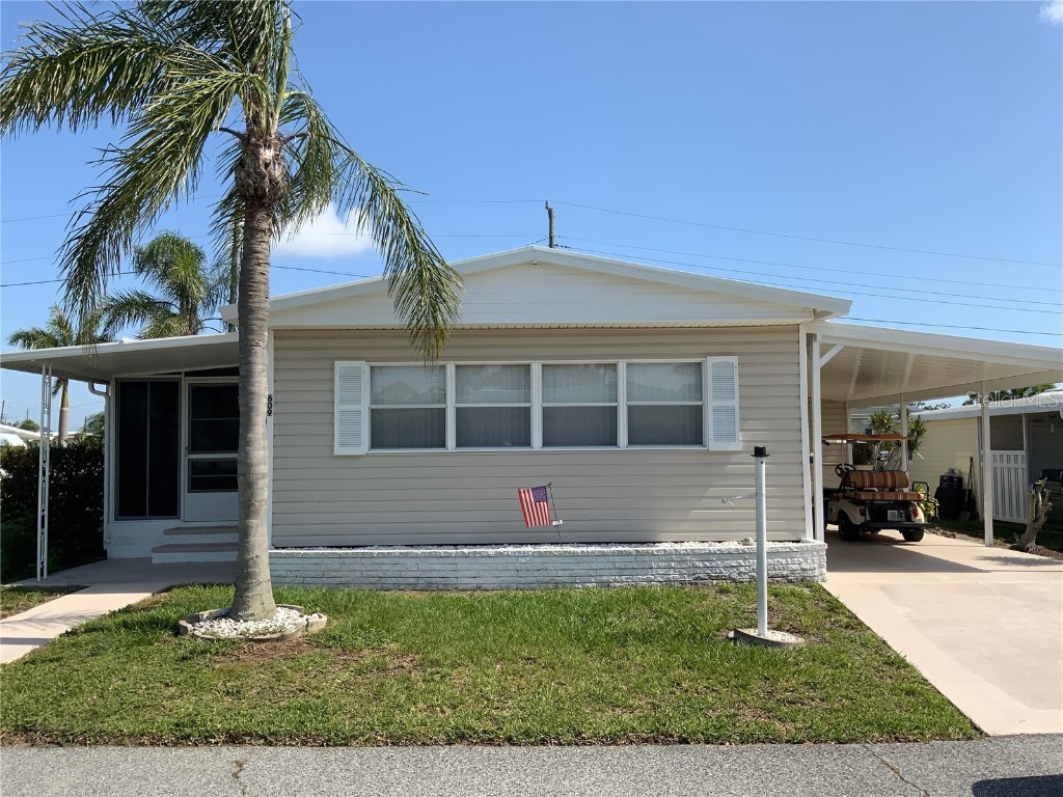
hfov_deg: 61.7
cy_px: 398
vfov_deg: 48.2
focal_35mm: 29
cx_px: 532
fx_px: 891
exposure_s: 1/2058
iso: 16
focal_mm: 3
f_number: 1.8
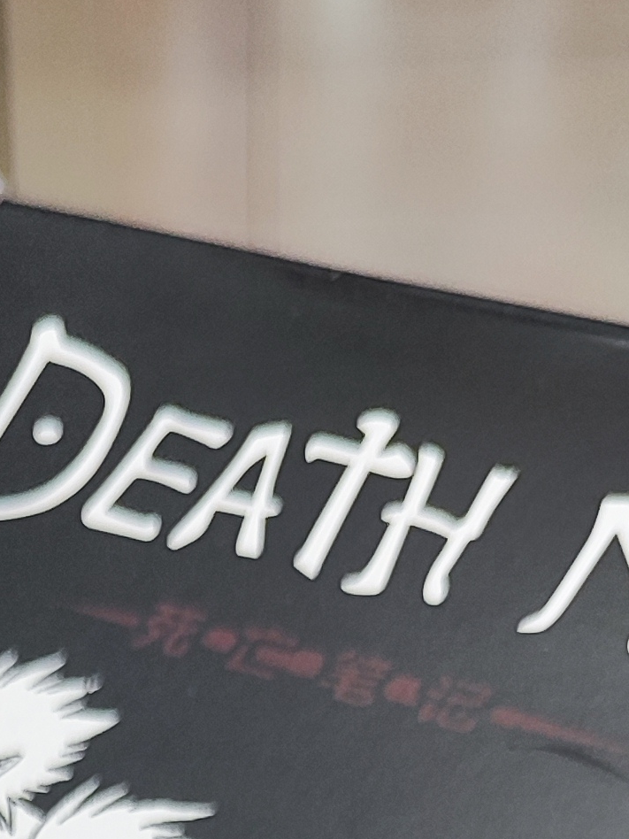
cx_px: -89
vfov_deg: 16.9
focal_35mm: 97
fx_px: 2350
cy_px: 1496
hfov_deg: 14.8
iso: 224
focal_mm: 5.59
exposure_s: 1/100
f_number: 1.88
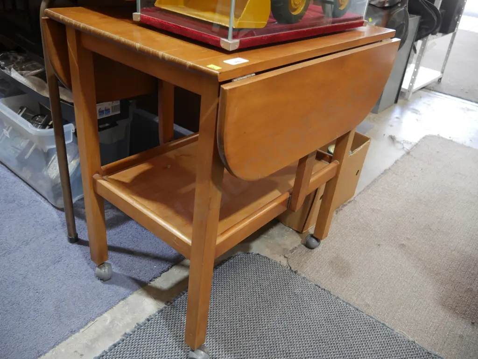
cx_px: 239
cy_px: 180
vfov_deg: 49.8
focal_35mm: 28
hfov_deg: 63.4
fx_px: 387
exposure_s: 1/60
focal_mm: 14
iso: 400
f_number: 3.5
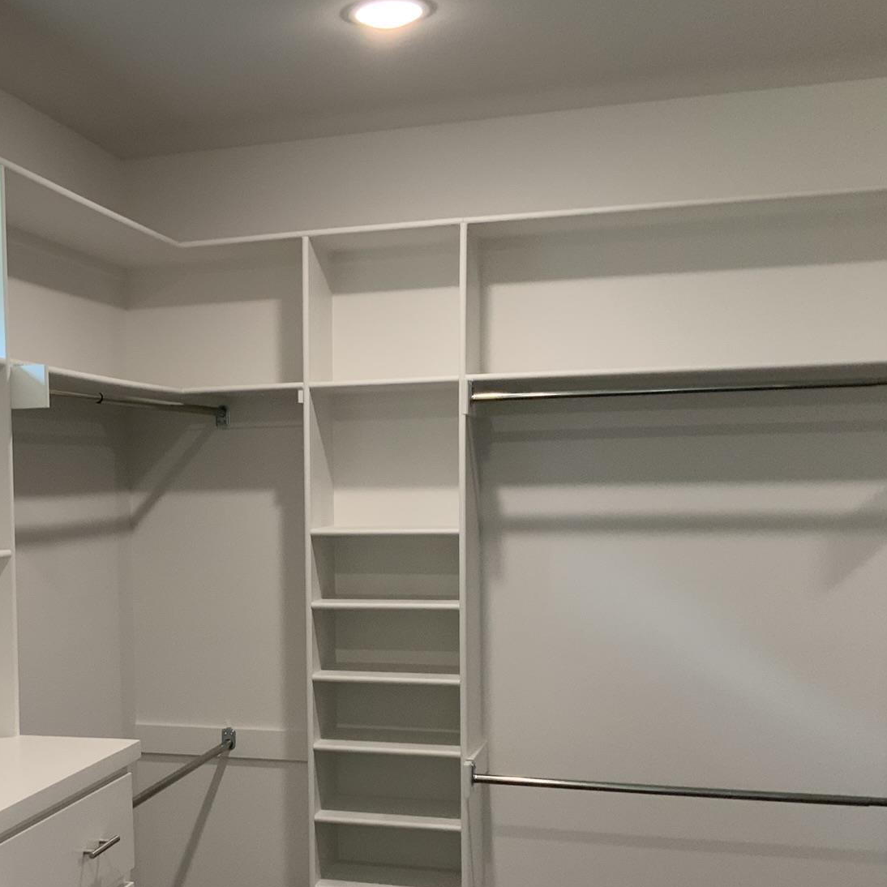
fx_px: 1392
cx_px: 178
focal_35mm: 48
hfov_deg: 34.3
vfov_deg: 35.0
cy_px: 593
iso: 64
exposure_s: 1/60
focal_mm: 3
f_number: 1.8
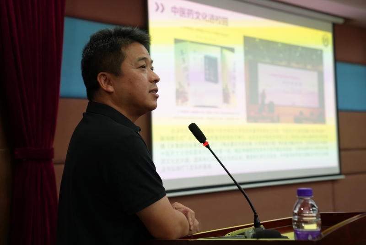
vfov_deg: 26.0
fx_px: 529
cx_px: 183
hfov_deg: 38.2
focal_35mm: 52
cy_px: 122
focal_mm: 52
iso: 2500
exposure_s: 1/160
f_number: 4
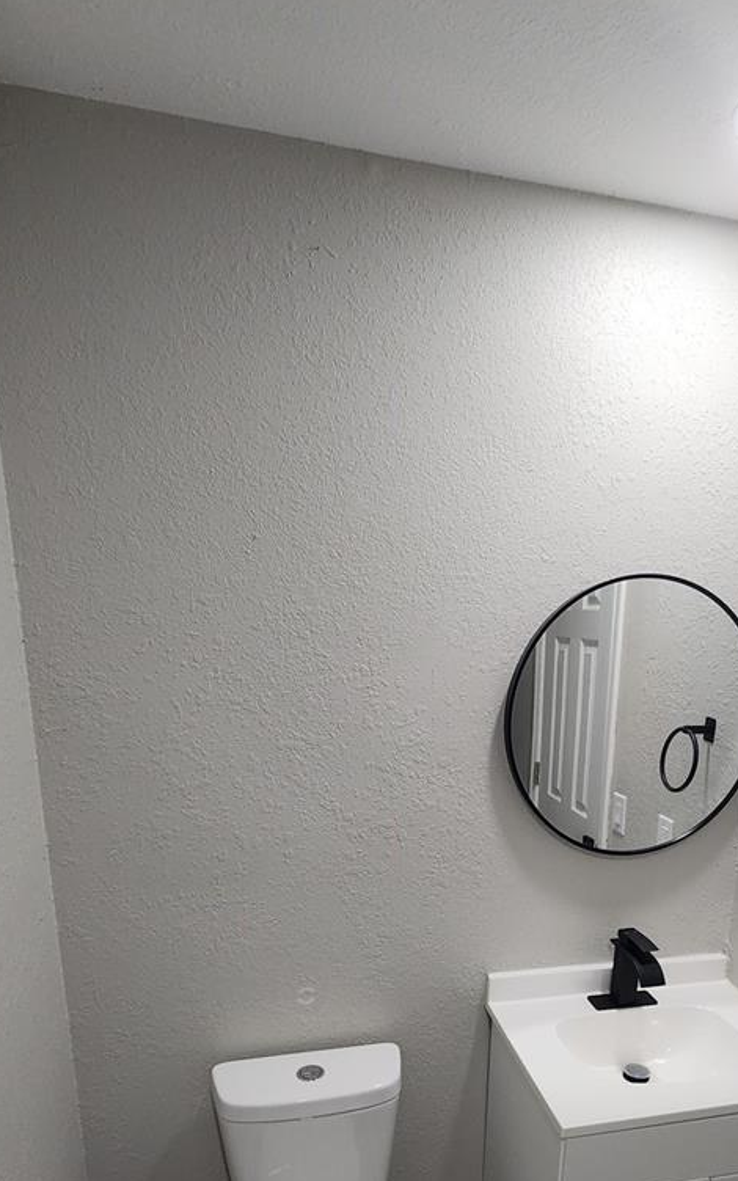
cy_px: 825
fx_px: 708
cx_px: 460
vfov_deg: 76.1
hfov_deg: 54.5
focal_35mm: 22
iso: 160
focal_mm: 2.2
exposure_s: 1/60
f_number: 2.2
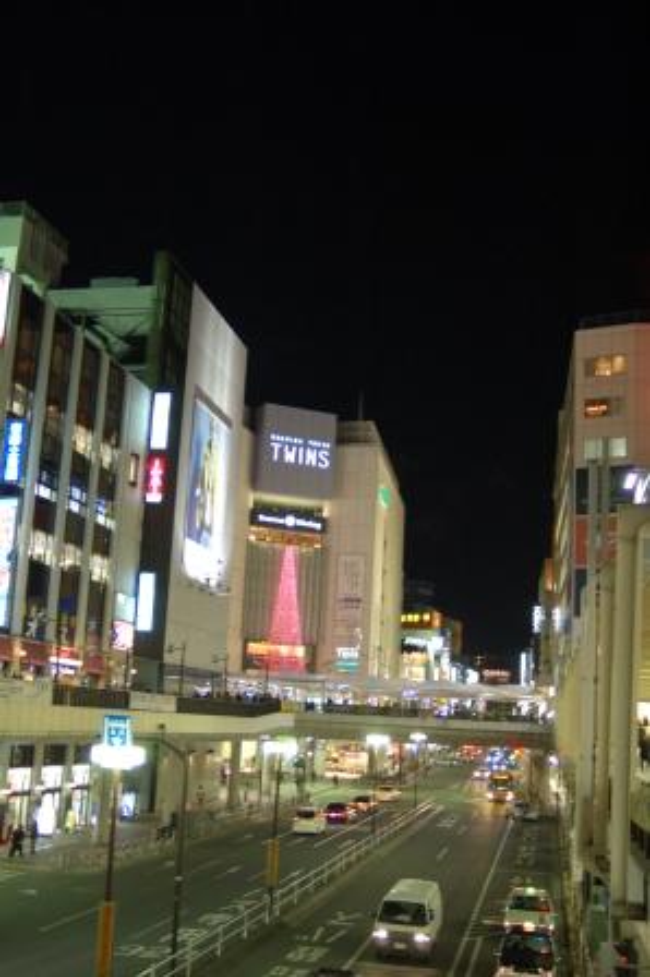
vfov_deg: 46.4
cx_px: 325
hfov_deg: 31.8
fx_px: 1139
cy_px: 488
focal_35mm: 42
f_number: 3.3
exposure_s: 1/20
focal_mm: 28
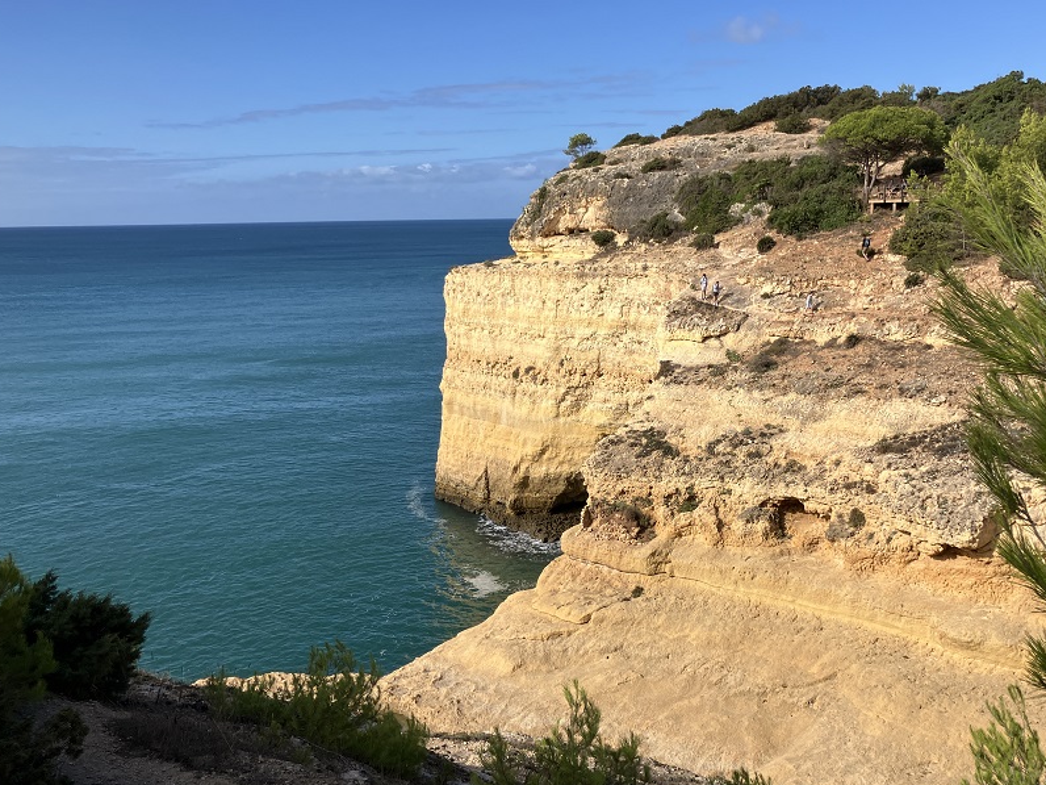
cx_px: 653
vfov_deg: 39.6
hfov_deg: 50.8
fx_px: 1088
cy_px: 421
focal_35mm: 36
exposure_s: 1/2558
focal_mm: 3.99
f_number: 1.8
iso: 32
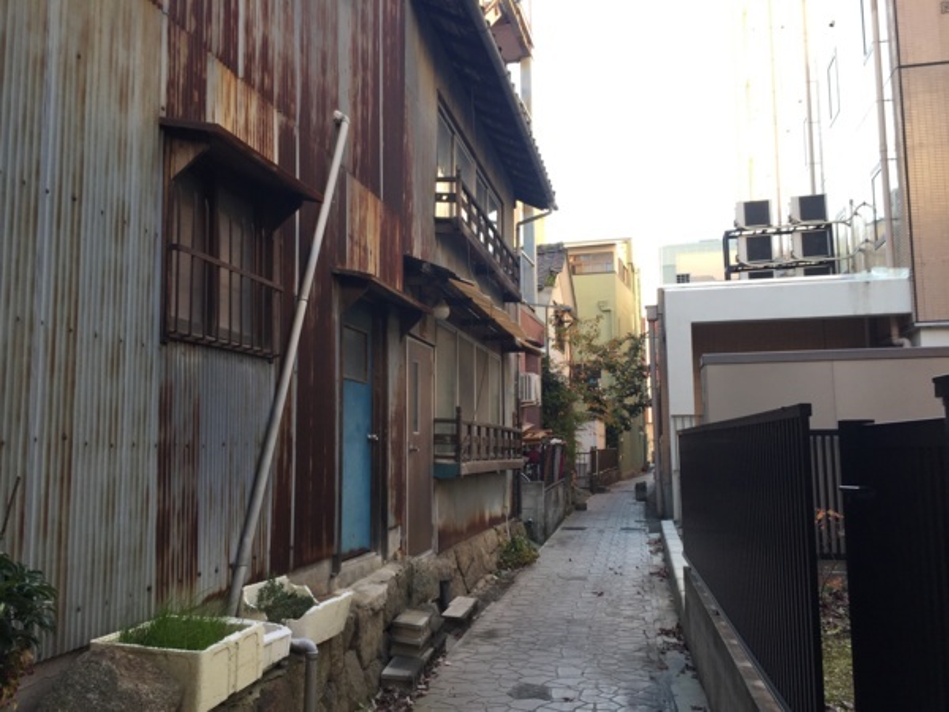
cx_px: 474
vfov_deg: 48.2
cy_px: 356
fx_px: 795
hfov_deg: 61.7
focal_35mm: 29
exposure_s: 1/120
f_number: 2.2
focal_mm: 4.15
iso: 40
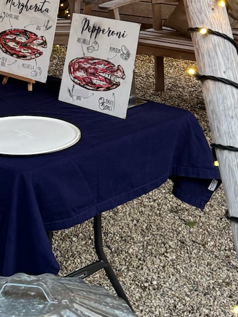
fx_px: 834
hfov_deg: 15.9
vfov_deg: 20.2
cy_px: -59
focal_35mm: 91
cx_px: 1
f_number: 1.78
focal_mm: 6.76
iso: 200
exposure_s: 1/100
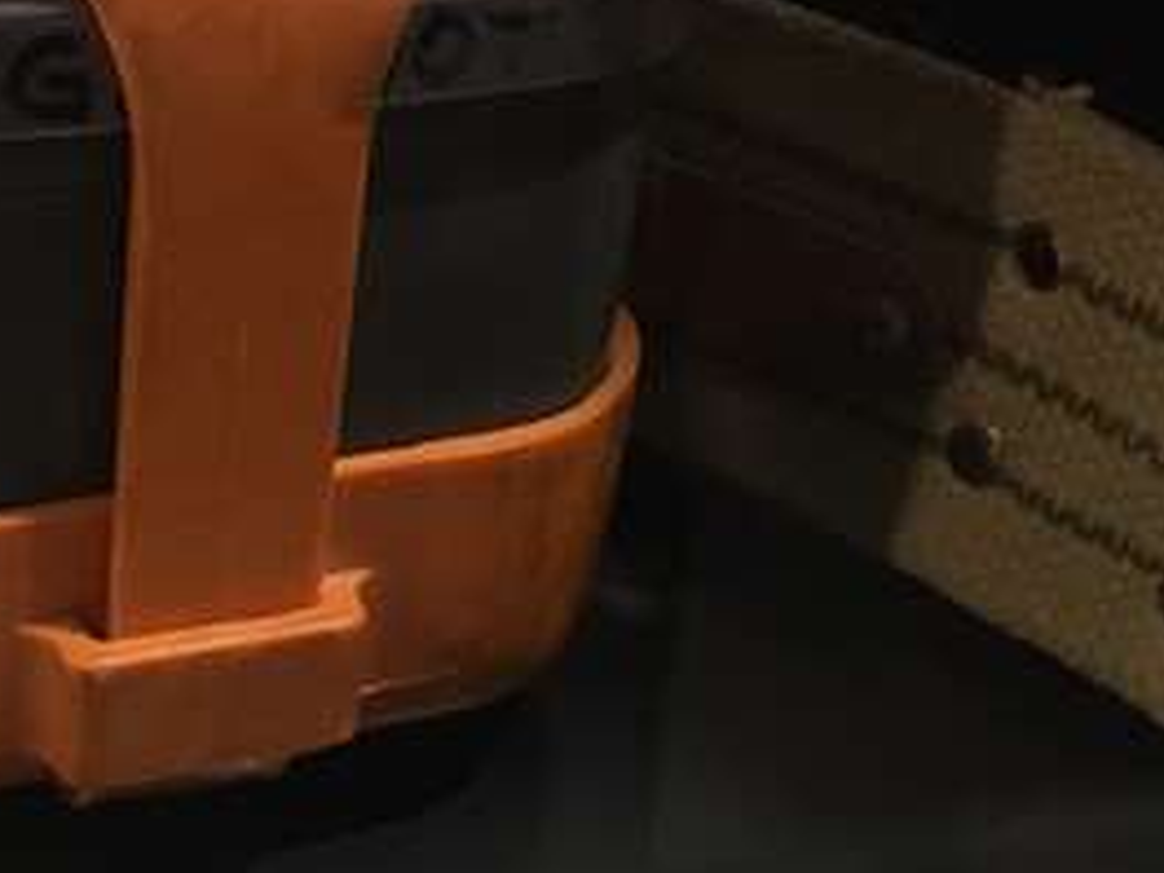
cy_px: 1221
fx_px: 2959
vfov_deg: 15.7
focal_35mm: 88
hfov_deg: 21.9
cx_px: 212
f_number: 2.2
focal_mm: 4.15
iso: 250
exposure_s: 1/15
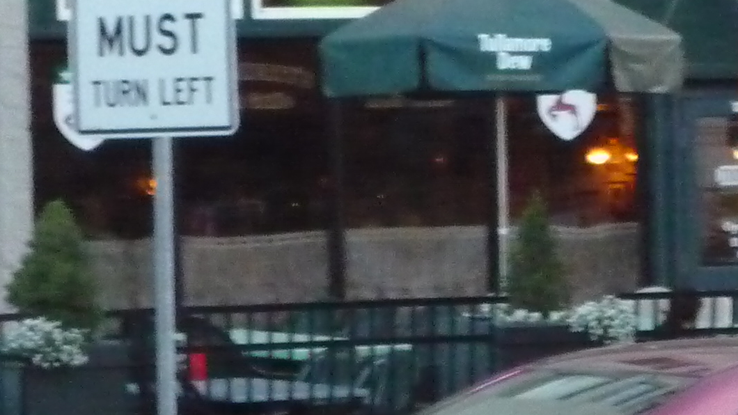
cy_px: -68
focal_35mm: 330
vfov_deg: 3.7
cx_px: 633
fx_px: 6457
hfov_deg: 6.5
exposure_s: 1/60
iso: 800
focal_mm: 15.3
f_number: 5.7
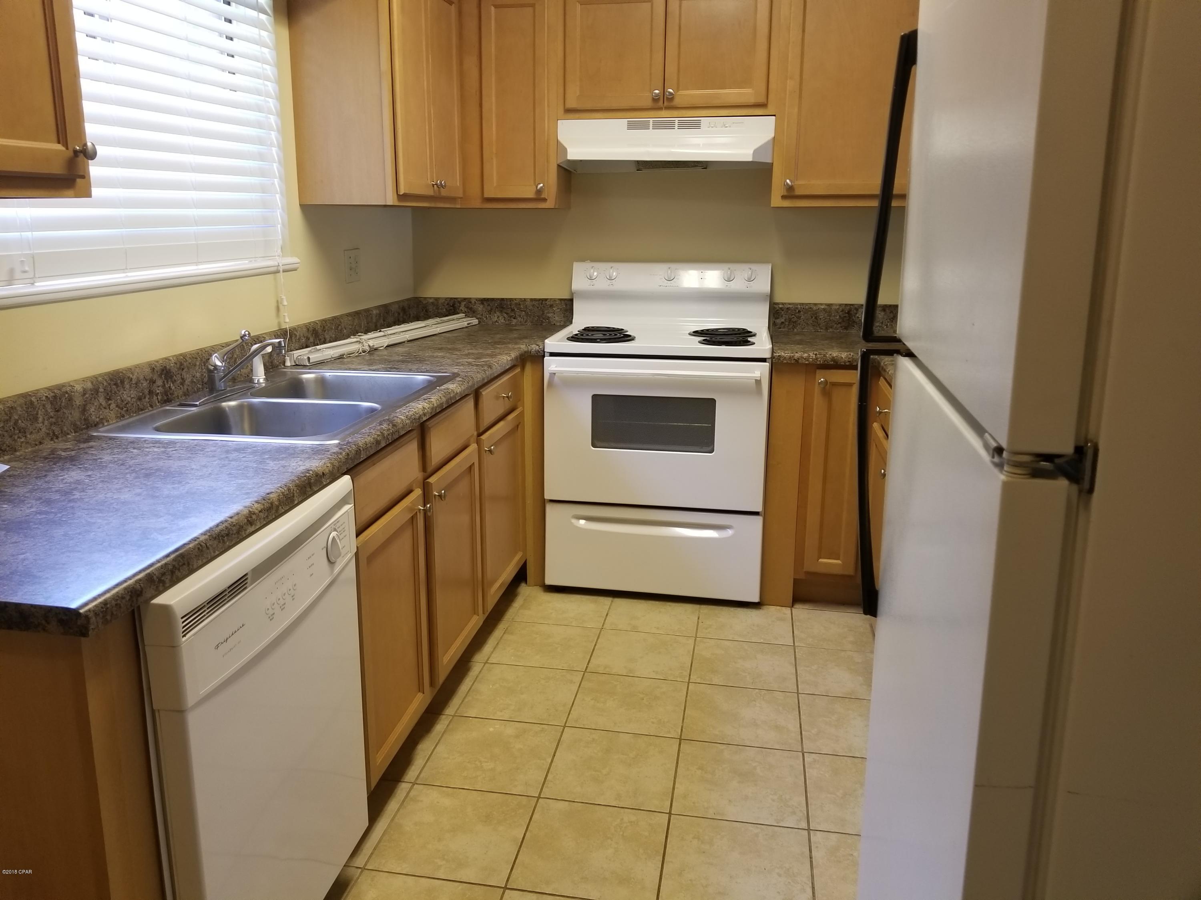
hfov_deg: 67.3
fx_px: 902
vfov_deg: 53.1
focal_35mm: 26
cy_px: 450
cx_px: 600
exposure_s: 1/40
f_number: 1.7
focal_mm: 4.25
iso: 160
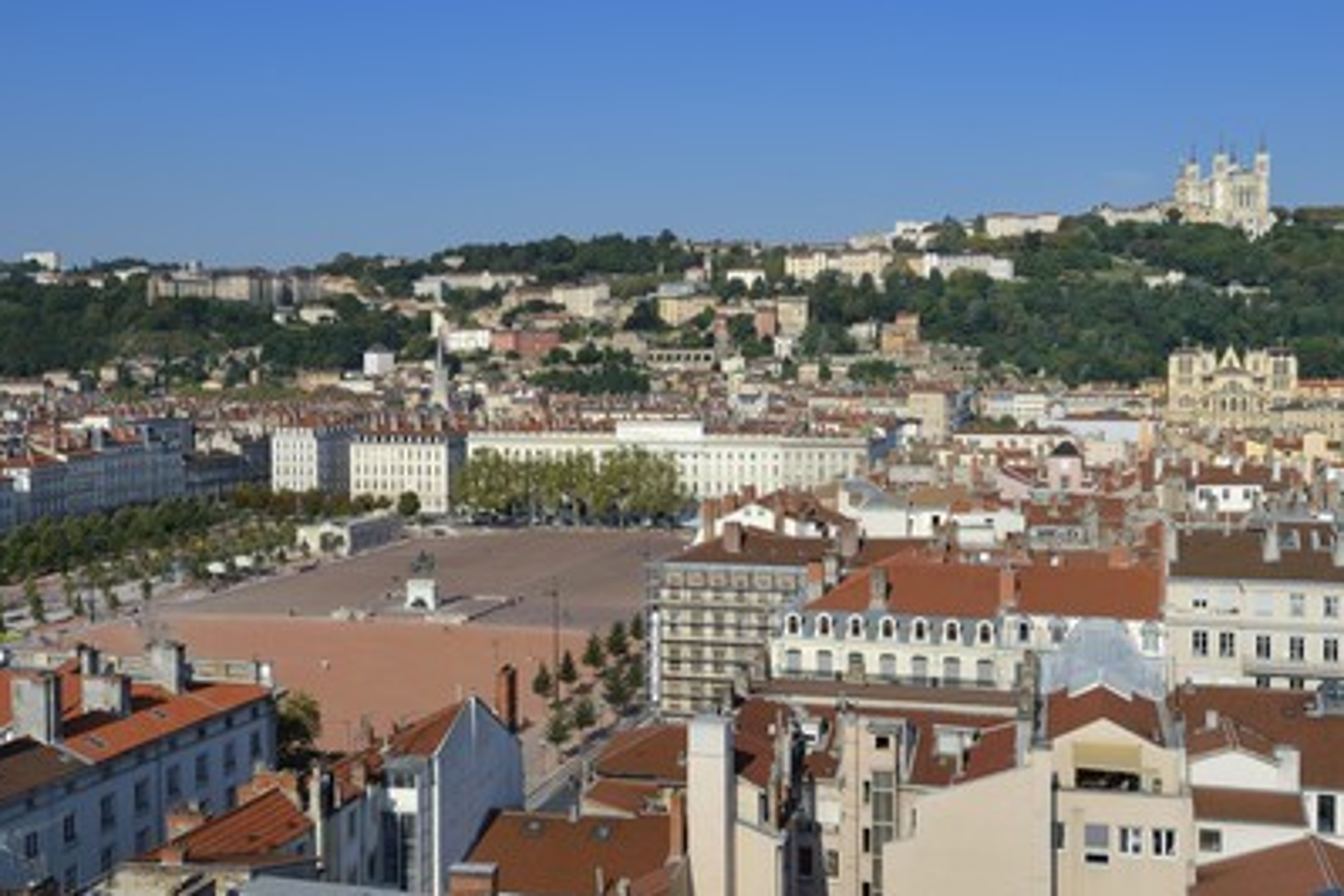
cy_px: 428
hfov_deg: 48.5
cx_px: 687
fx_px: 1493
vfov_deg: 33.4
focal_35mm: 40
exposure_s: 1/200
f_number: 14
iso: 100
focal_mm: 38
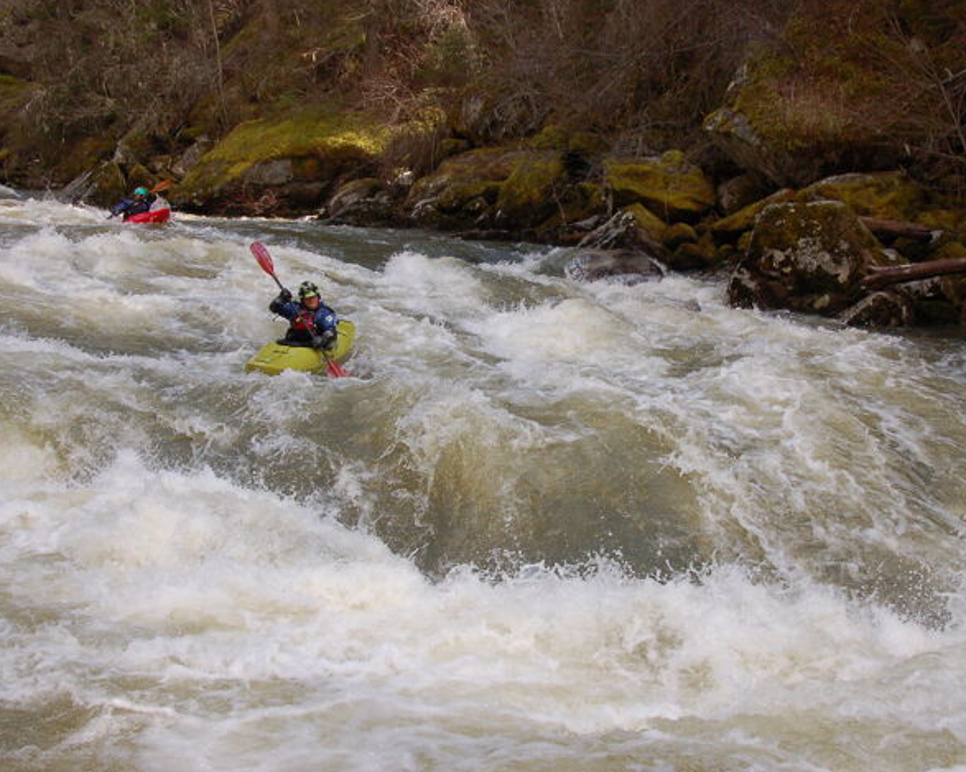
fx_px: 1314
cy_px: 338
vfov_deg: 32.7
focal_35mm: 46
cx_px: 504
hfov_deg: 40.3
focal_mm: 24
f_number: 9
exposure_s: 1/320
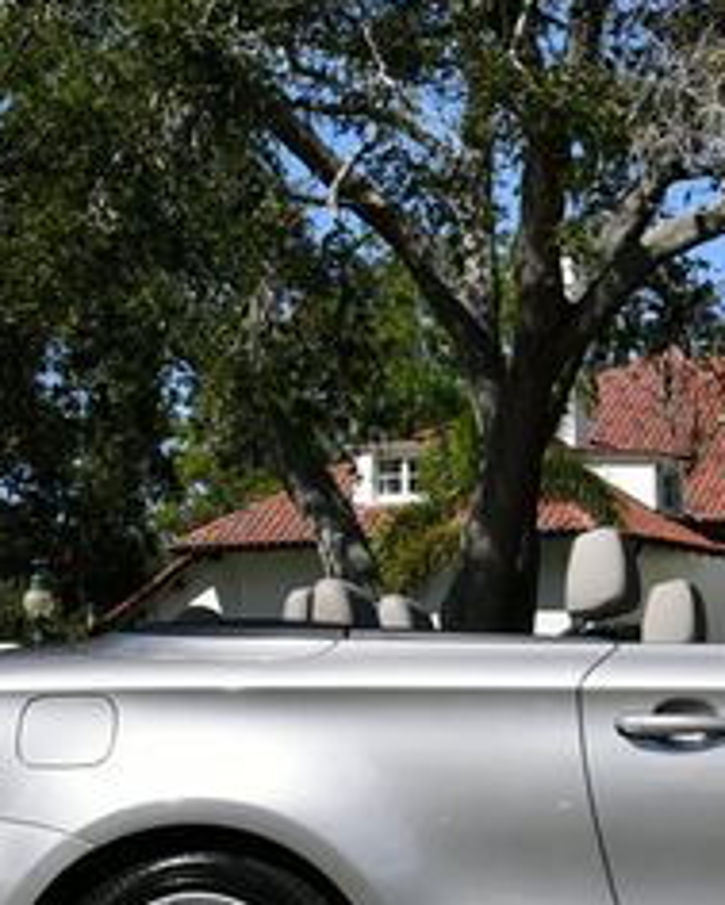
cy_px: 502
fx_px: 2868
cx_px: 890
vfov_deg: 17.9
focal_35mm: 107
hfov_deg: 13.9
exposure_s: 1/320
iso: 100
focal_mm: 21
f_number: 9
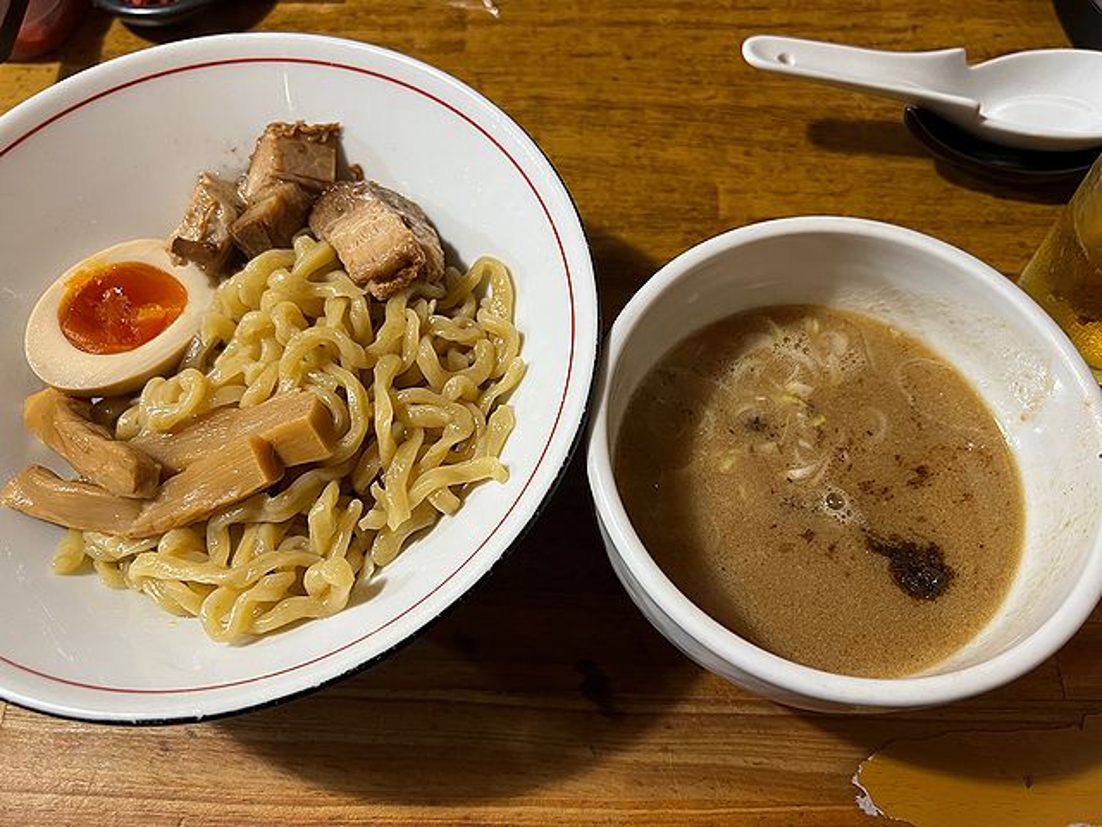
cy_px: 414
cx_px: 551
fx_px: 828
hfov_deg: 67.3
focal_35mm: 26
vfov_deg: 53.1
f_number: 1.5
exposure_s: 1/60
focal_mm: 5.7
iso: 200
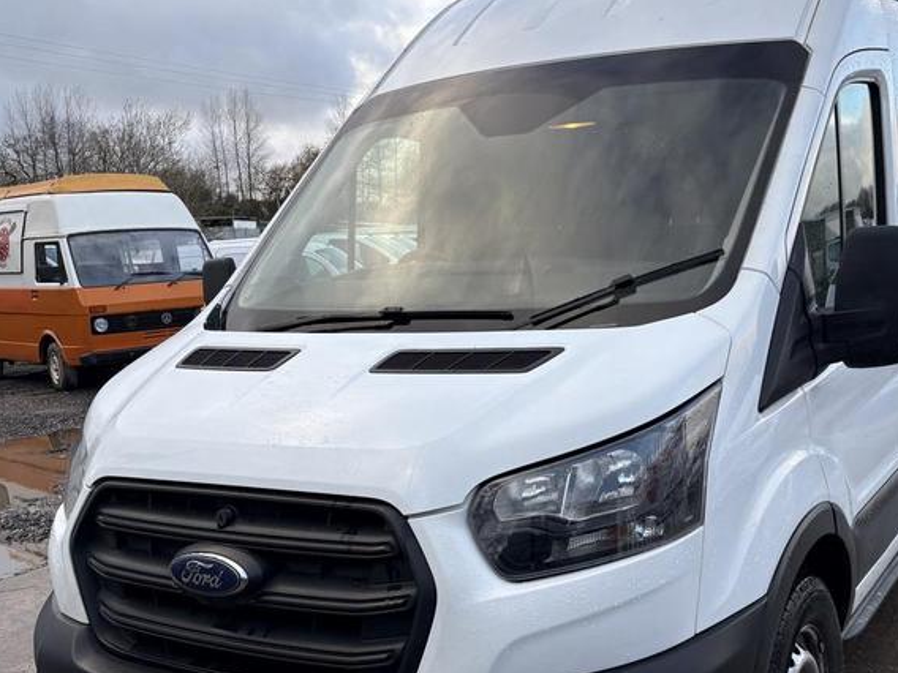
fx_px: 1064
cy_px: 400
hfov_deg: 45.3
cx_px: 577
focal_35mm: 41
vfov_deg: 35.0
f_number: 1.6
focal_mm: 5.96
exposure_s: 1/519
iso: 50
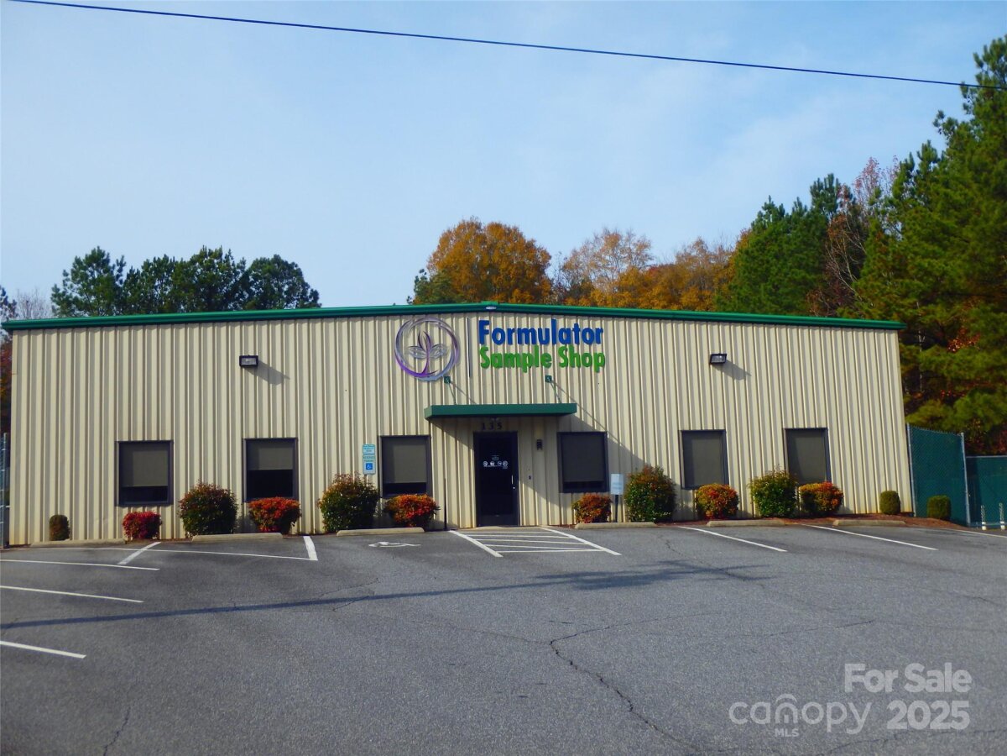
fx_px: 1164
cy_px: 378
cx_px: 504
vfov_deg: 36.0
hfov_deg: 46.8
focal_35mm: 40
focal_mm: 7.3
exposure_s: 1/100
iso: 125
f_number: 13
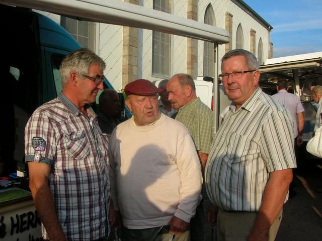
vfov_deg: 40.7
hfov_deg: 52.6
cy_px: 120
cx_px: 161
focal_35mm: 35
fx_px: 326
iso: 50
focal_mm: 5.8
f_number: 5.6
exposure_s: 1/202
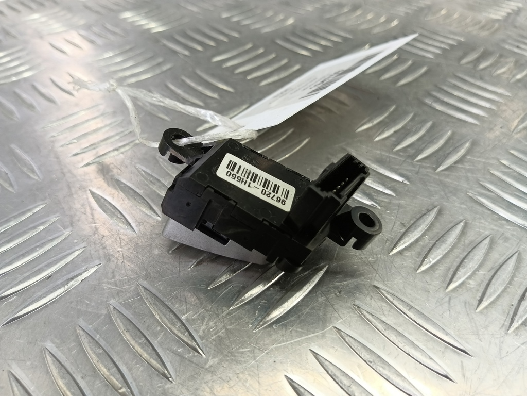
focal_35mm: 23
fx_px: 350
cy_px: 198
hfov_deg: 73.9
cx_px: 264
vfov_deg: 58.9
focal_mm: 4.11
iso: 130
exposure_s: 1/50
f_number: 1.6
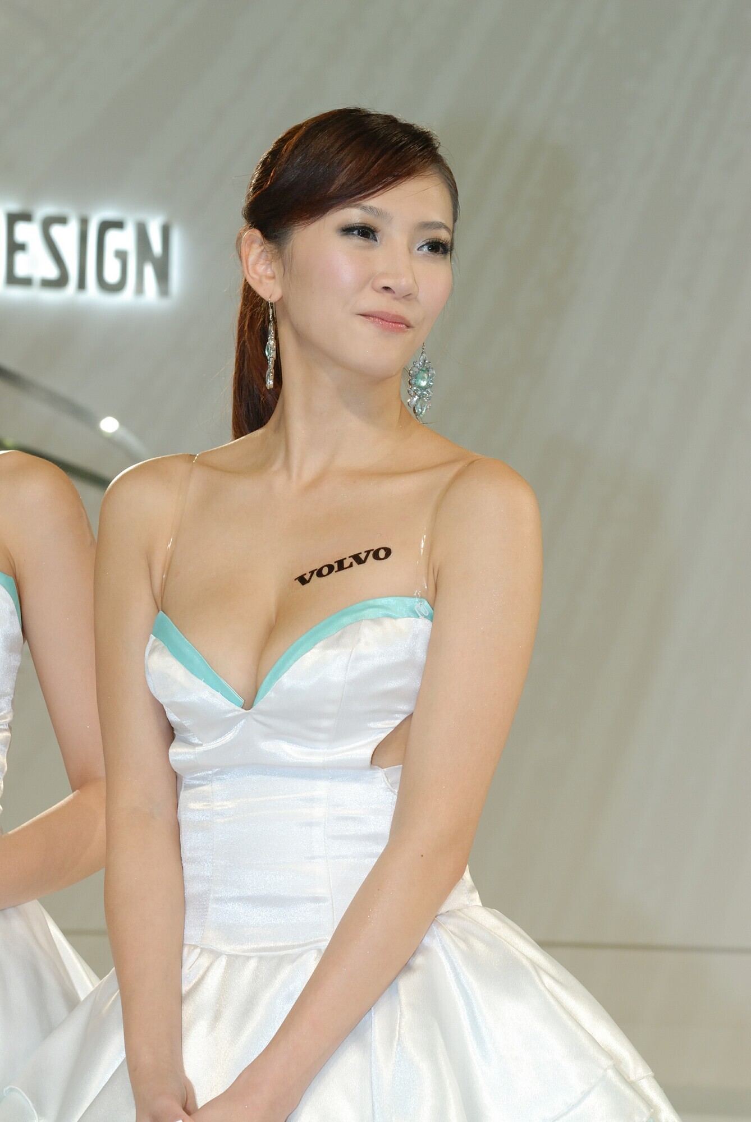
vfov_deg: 19.4
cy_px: 561
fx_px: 3277
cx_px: 376
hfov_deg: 13.1
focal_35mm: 105
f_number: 5.6
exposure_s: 1/90
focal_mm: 70
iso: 400
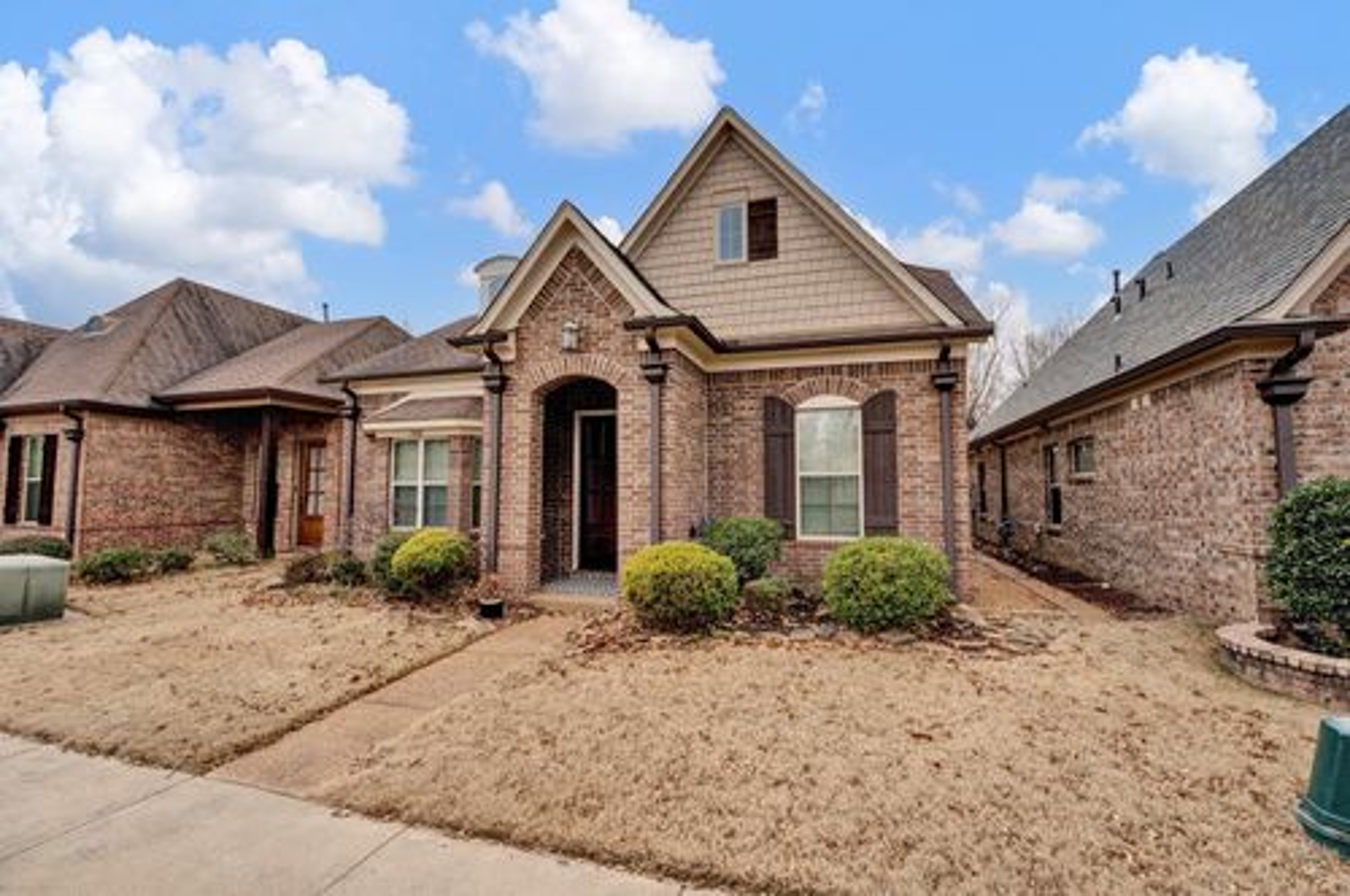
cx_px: 675
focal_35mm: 15
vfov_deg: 75.7
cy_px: 448
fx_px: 577
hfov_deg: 99.0
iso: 400
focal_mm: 15.4
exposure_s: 1/320
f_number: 8
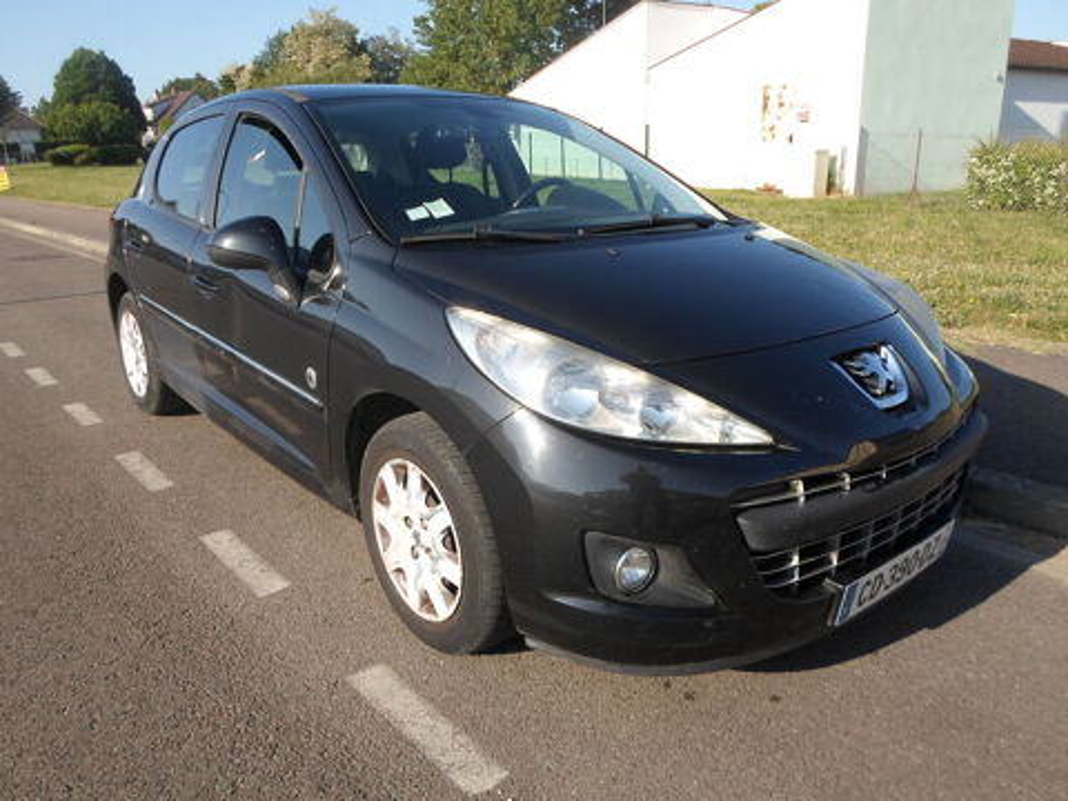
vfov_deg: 54.9
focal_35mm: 25
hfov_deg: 69.4
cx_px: 534
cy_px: 400
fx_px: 771
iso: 80
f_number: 2.5
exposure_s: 1/750
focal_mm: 4.5
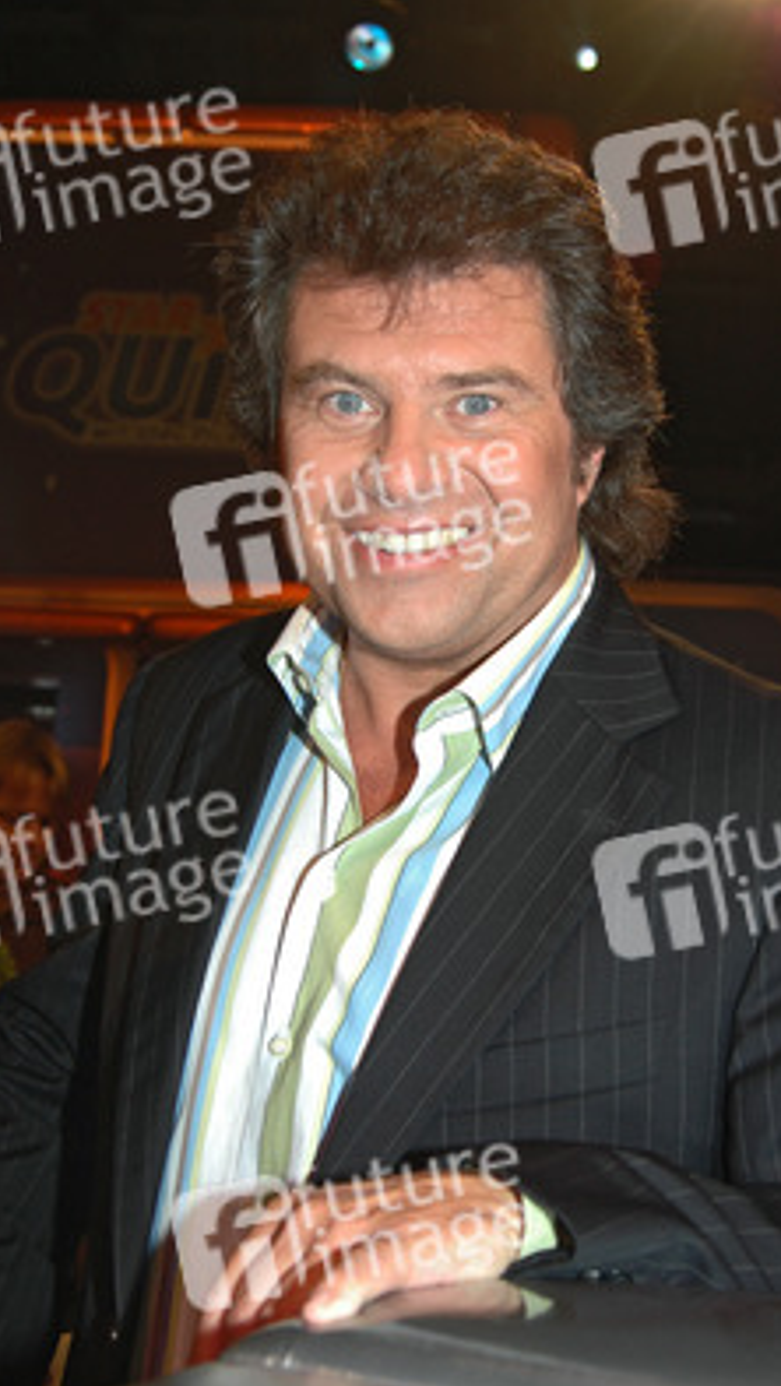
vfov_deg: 40.6
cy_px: 700
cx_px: 454
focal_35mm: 51
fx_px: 1875
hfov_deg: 23.5
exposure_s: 1/160
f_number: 5.6
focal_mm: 32
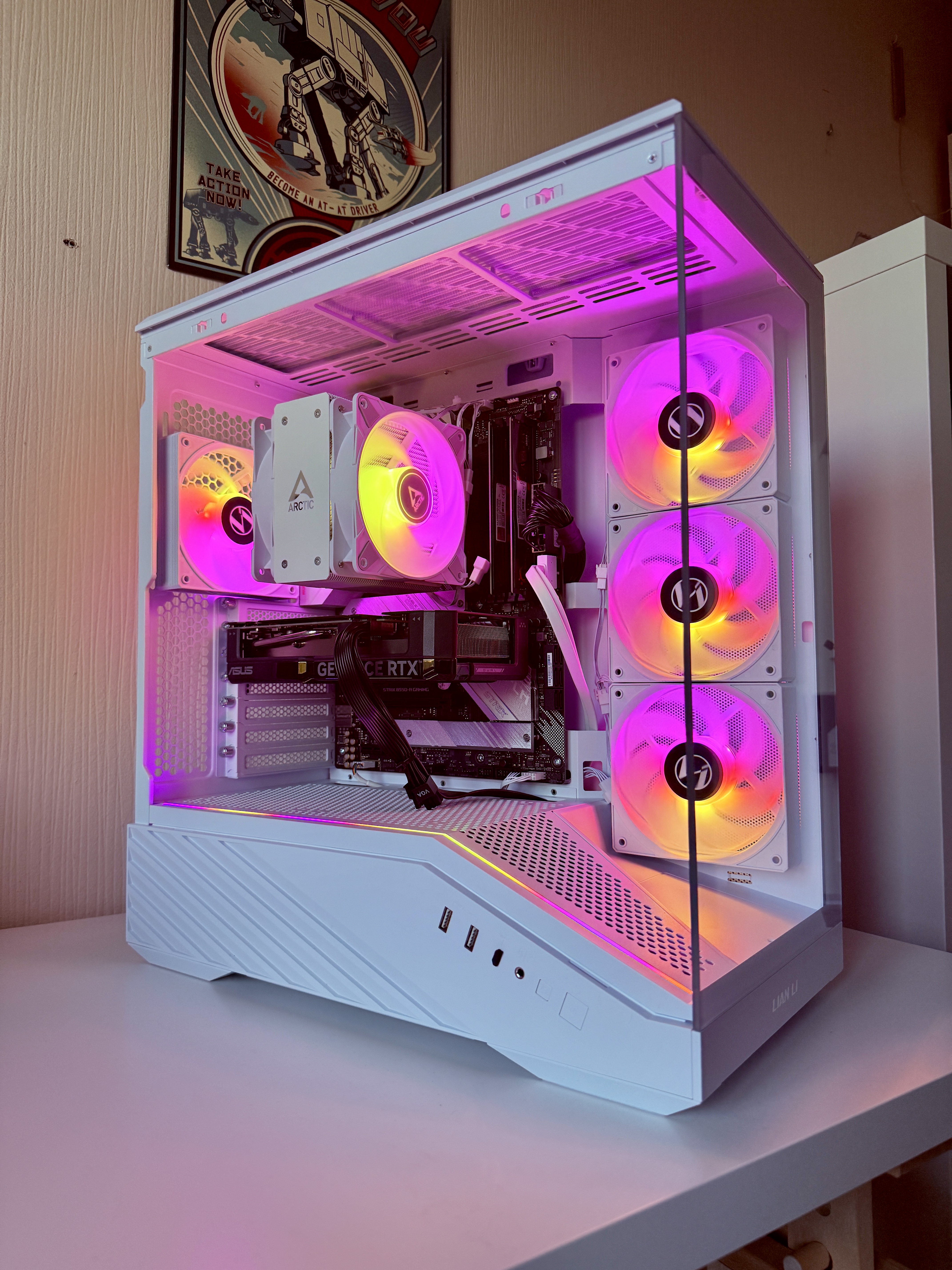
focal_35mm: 24
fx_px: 880
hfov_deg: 56.8
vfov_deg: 71.6
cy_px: 635
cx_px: 476
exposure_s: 1/121
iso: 160
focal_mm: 6.76
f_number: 1.78
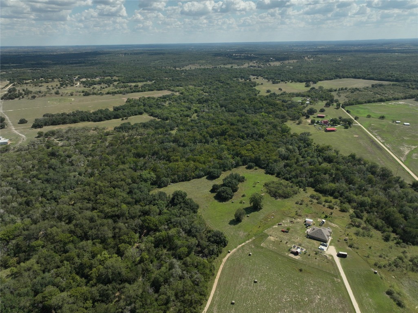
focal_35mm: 24
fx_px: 290
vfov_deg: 56.8
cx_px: 209
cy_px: 156
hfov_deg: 71.6
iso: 140
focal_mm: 12.29
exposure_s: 1/4000
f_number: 2.8
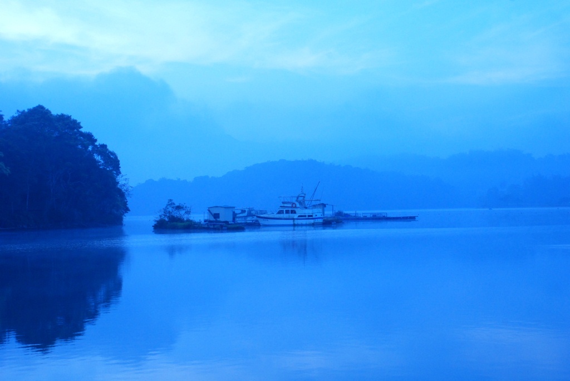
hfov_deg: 28.0
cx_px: 285
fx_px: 1141
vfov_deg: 19.0
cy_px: 190
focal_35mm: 72
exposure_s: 1/125
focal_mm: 48
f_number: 13
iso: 800
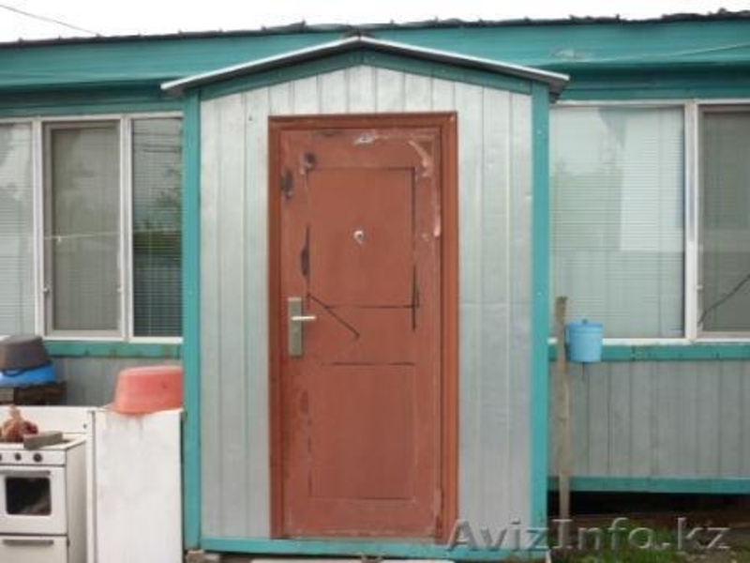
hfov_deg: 55.4
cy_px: 282
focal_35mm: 33
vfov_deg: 42.9
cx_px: 375
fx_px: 715
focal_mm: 5.5
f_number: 2.8
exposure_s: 1/100
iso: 160
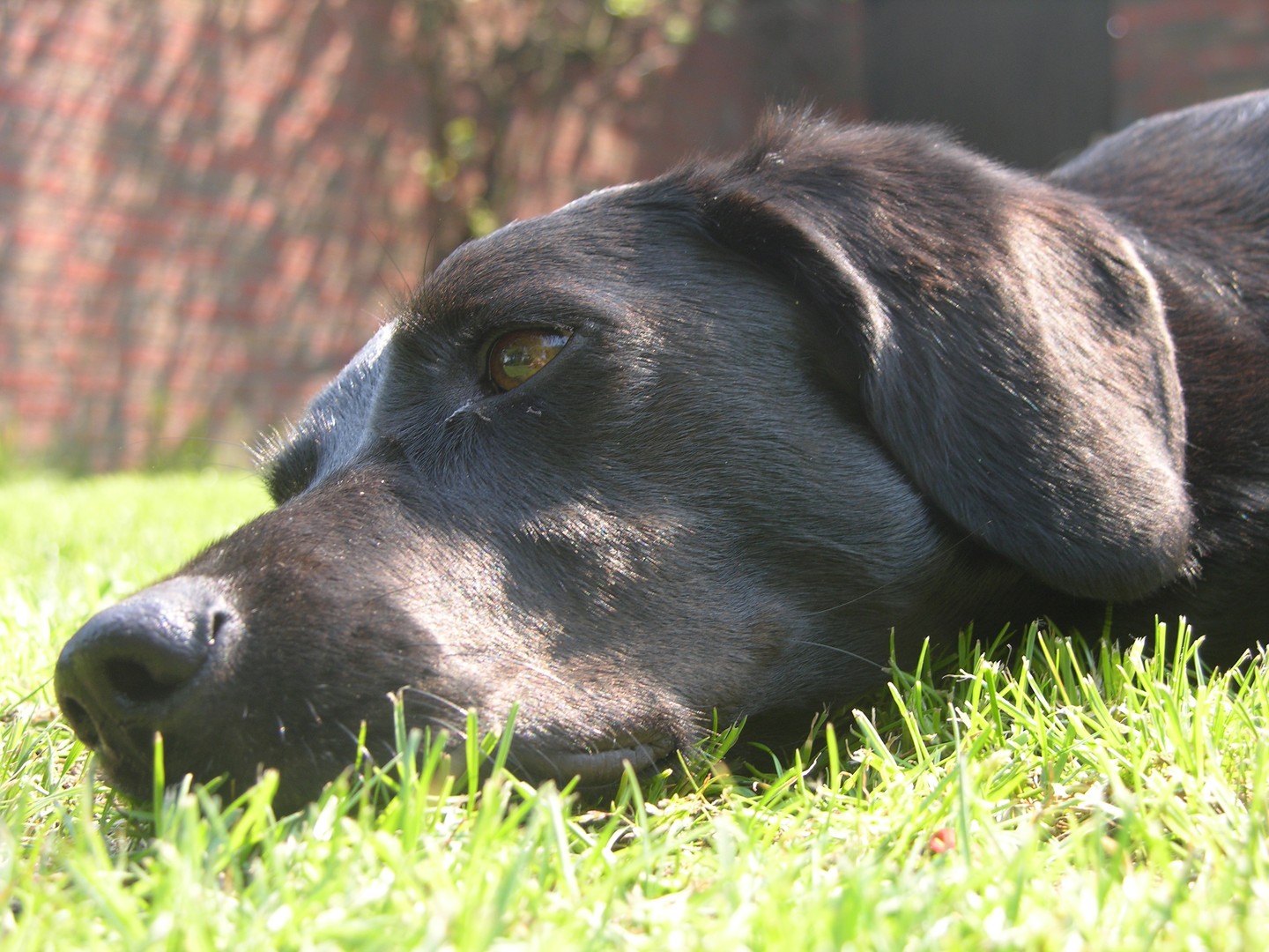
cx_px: 634
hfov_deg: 26.3
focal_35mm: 74
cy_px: 476
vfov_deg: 19.9
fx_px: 2713
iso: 50
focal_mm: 18.8
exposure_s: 1/81.9
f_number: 3.8
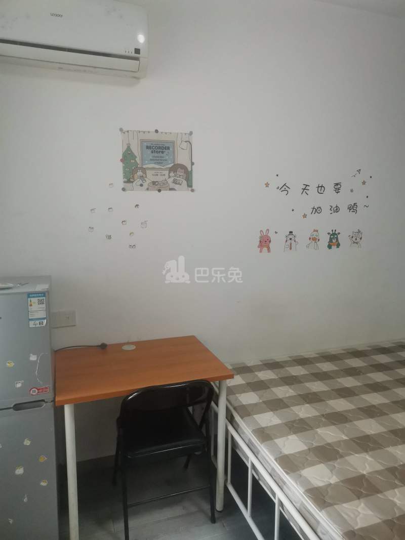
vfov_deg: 67.3
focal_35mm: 26
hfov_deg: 53.1
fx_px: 406
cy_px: 270
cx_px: 202
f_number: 1.8
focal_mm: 4.75
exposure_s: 1/100
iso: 400
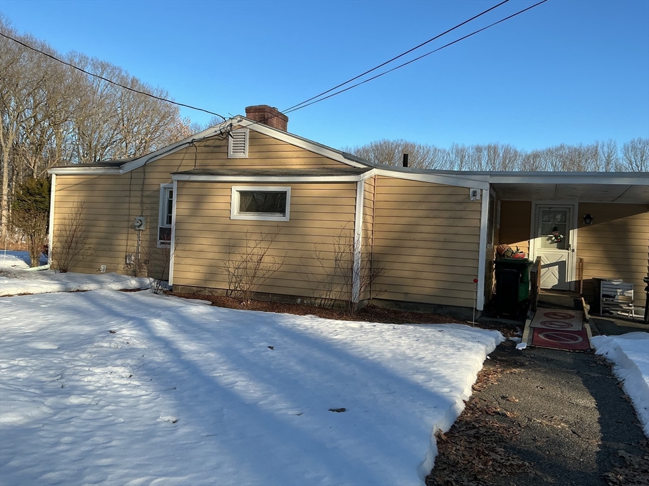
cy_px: 243
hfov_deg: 61.7
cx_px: 324
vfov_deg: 48.2
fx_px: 544
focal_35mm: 29
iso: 25
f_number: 1.8
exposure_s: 1/1121
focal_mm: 3
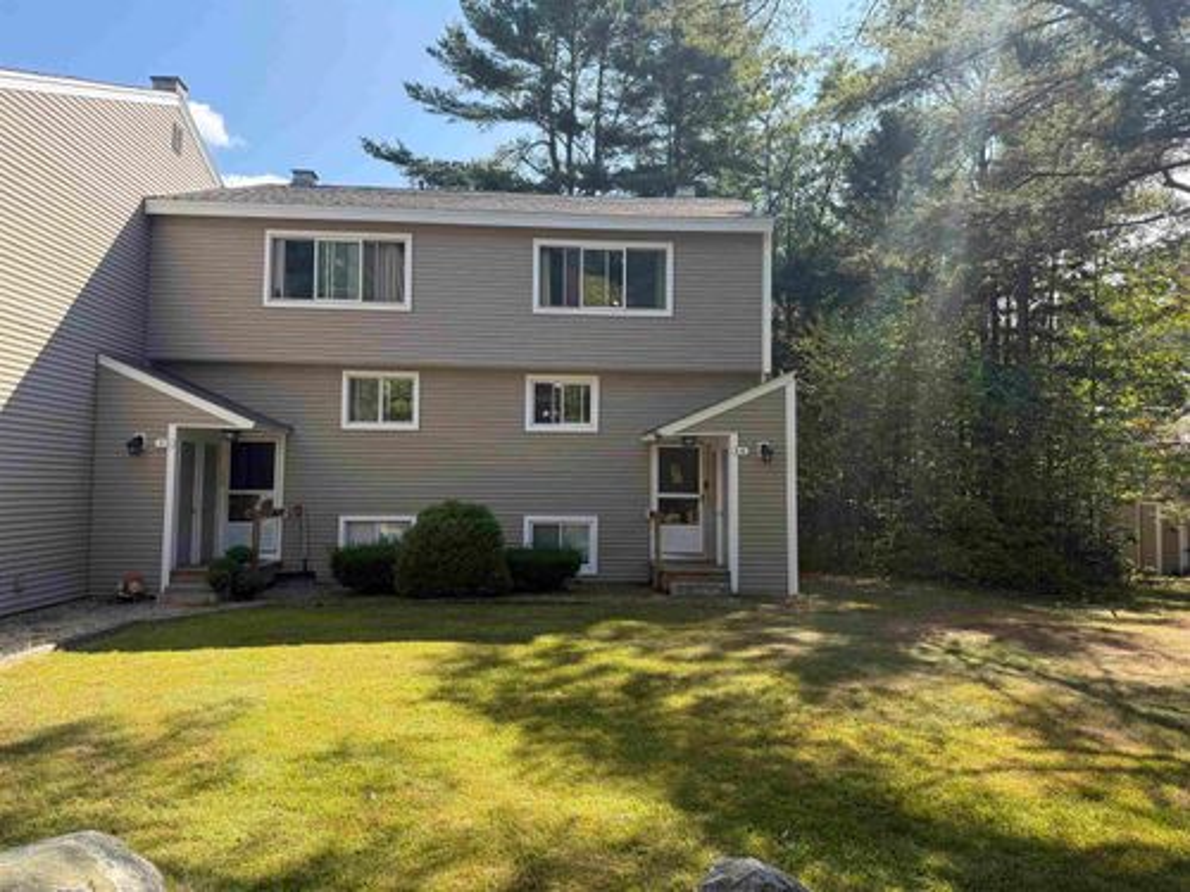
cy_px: 446
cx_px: 595
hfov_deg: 71.6
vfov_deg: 56.8
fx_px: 825
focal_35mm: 24
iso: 100
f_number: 1.78
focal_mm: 6.76
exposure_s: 1/1337
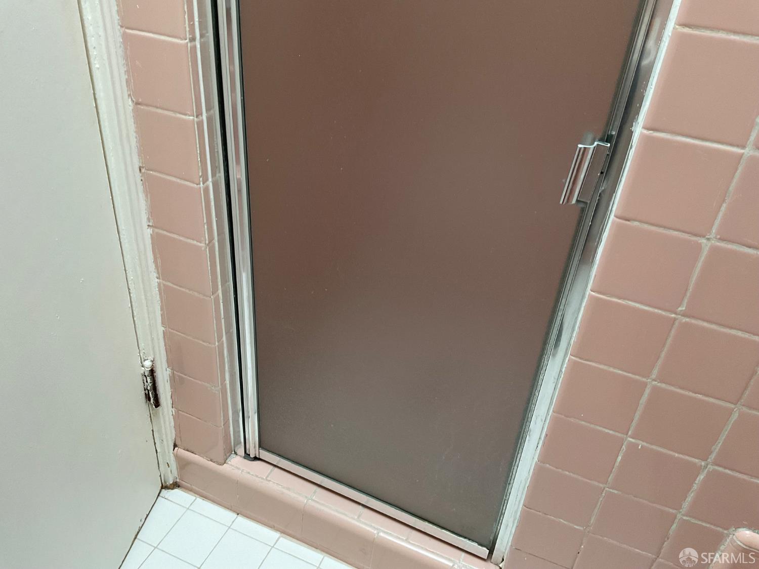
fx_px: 636
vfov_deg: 48.2
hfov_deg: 61.7
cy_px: 284
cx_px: 380
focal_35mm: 29
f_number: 1.8
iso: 100
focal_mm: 3
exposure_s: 1/60
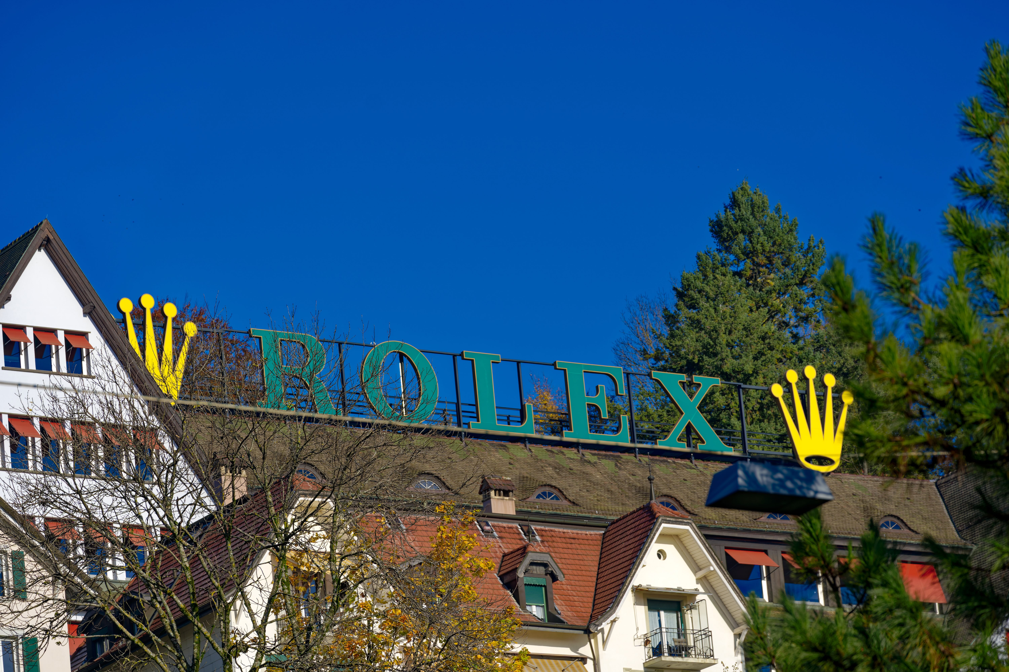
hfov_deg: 11.3
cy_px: 336
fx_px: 5101
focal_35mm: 182
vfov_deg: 7.5
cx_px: 504
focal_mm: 182
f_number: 5
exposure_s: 1/800
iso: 100
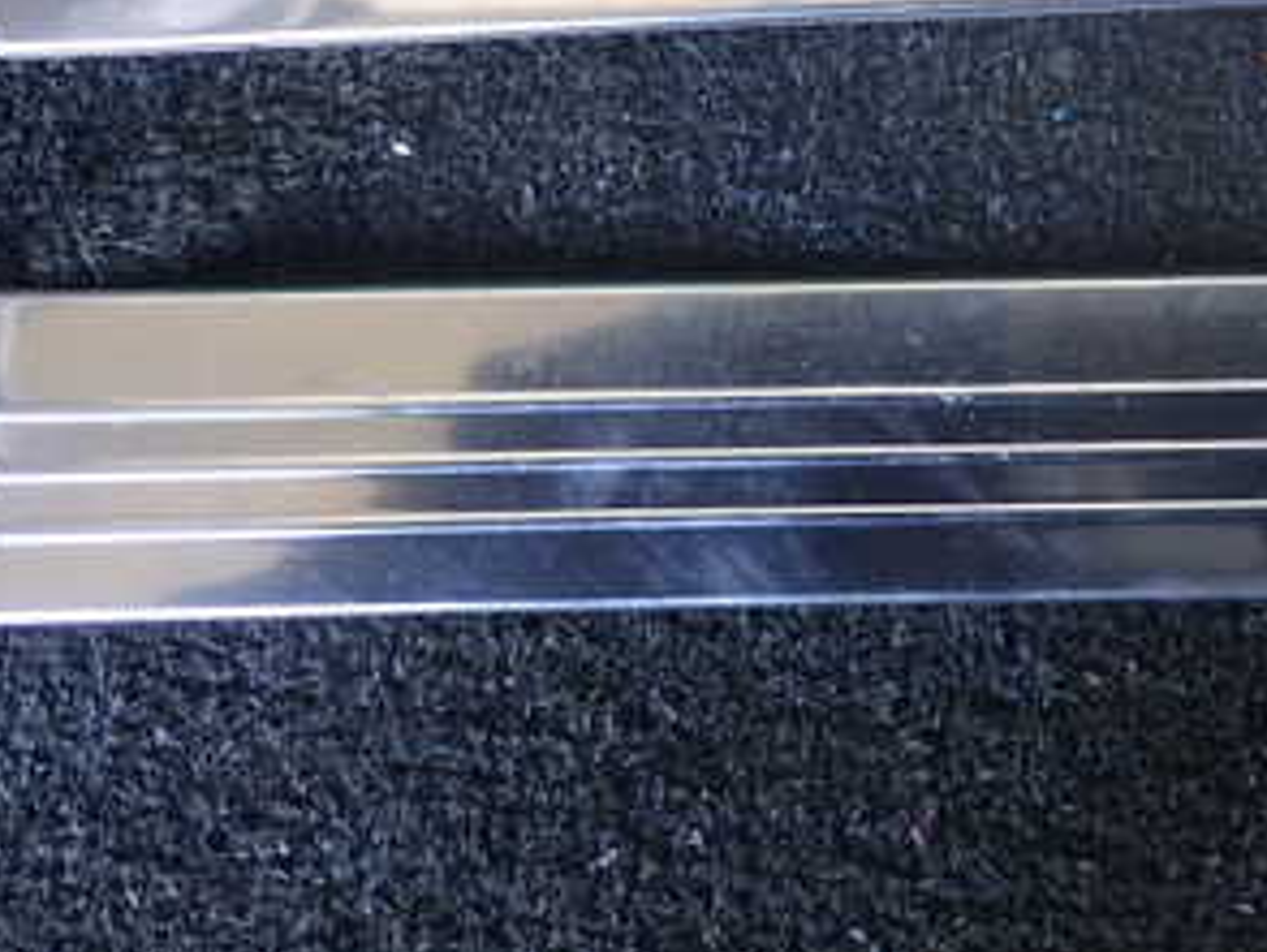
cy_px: 22
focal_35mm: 51
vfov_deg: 27.1
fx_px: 1868
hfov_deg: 35.9
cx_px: 1060
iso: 200
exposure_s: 1/60
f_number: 2
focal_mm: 4.5
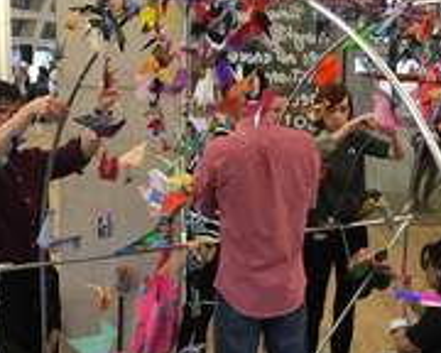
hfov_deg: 28.7
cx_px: 230
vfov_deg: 23.0
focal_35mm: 66
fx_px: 861
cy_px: 241
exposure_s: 1/33
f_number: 2.2
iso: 100
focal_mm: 4.15
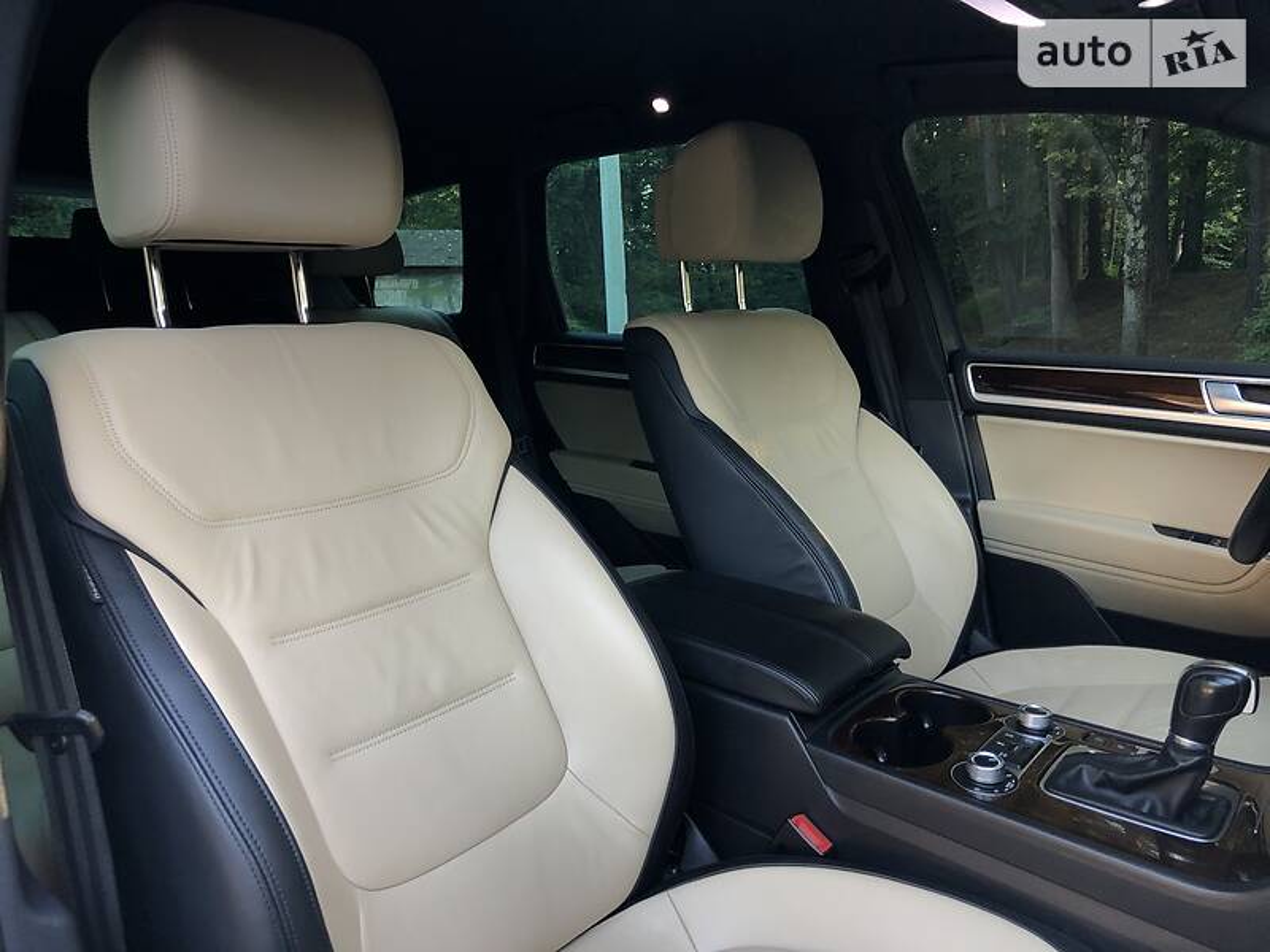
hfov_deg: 63.4
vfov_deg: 49.7
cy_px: 476
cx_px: 635
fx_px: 1027
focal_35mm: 28
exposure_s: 1/30
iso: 40
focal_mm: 4
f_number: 1.8
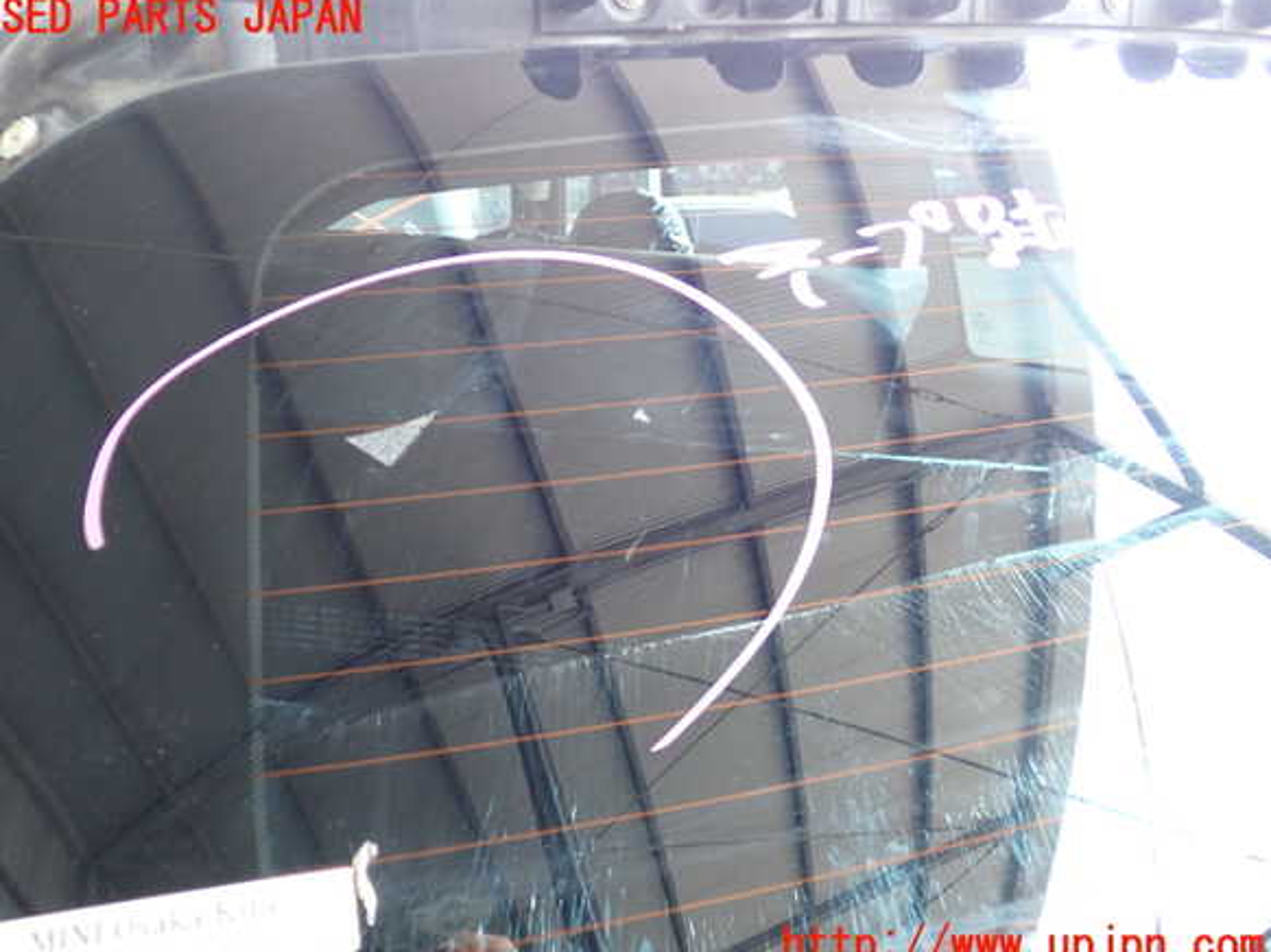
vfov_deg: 42.9
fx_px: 1211
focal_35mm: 33
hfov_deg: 55.4
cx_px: 620
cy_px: 483
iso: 200
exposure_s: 1/100
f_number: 2.4
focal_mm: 5.79
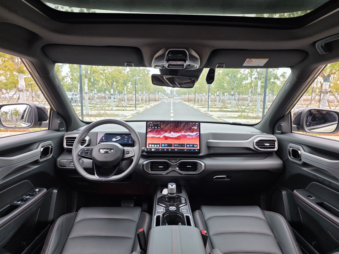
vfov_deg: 58.9
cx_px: 170
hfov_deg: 73.9
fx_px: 225
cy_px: 127
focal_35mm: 23
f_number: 1.7
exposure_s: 1/180
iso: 100
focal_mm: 6.25
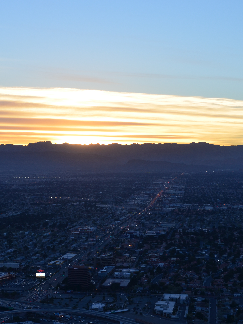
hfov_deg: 18.6
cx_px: 86
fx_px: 739
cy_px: 161
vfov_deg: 24.7
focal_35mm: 79
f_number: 7.1
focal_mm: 36
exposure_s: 1/200
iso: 200
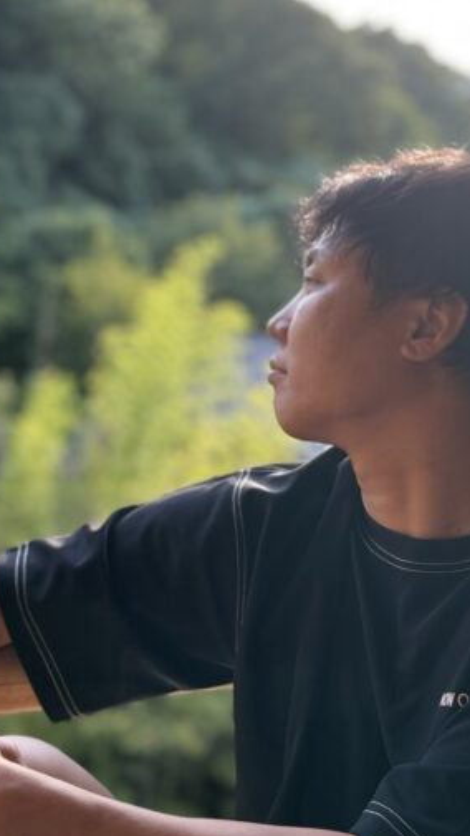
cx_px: 243
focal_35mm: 53
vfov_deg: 38.9
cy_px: 303
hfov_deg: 22.6
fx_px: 1174
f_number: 1.78
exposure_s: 1/146
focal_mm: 6.76
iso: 64
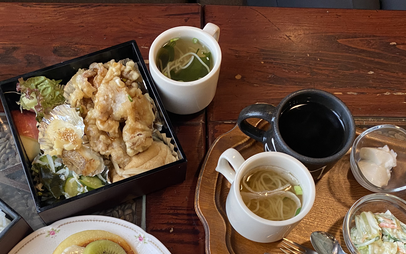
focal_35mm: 43
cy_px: 222
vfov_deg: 28.8
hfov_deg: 46.1
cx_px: 181
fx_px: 476
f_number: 1.8
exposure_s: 1/60
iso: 160
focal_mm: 4.25
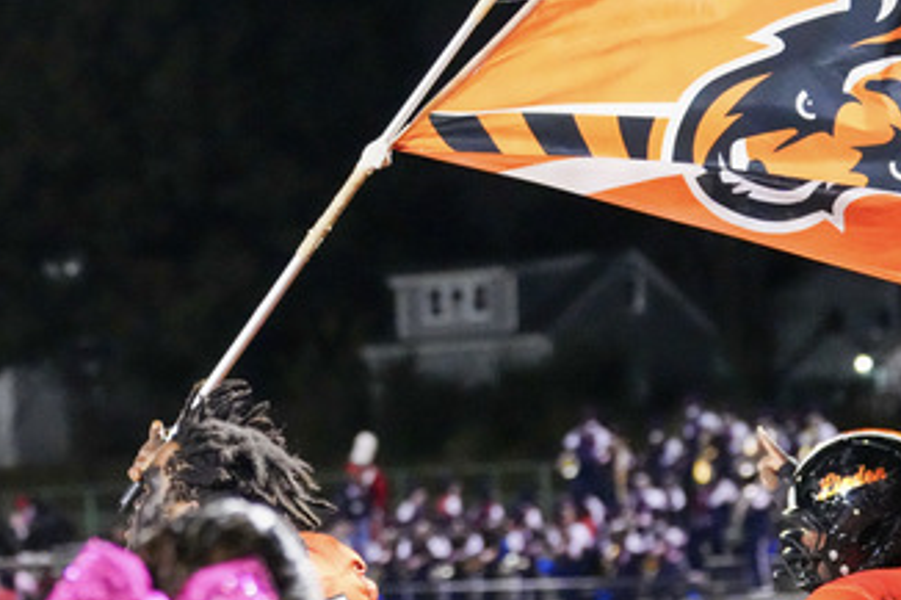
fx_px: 4302
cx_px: 265
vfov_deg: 8.0
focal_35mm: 172
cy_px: 292
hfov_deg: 11.9
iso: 12800
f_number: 2.8
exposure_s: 1/800
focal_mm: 70
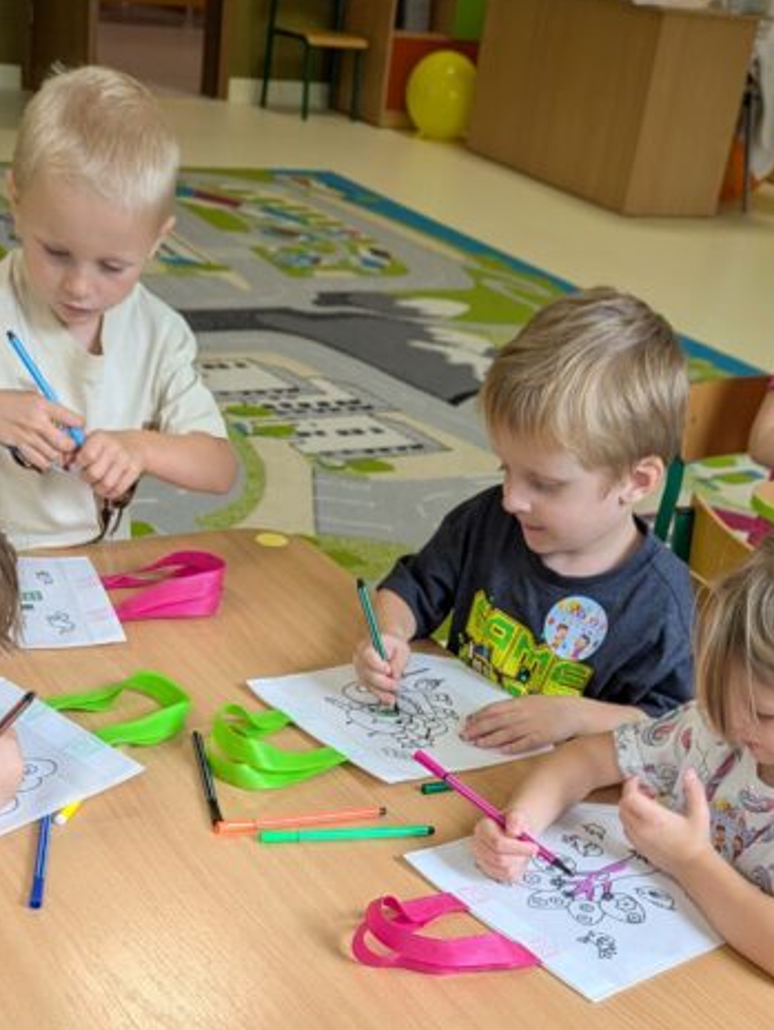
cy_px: 943
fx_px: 1577
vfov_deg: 34.0
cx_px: 409
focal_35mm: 53
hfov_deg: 27.6
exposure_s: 1/92.6
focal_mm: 6.81
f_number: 1.85
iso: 36
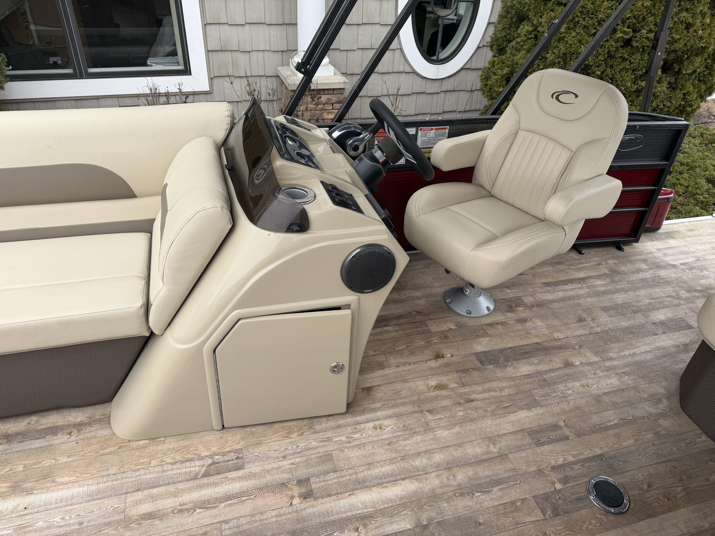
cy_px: 268
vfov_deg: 56.8
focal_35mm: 24
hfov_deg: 71.6
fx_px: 496
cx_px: 358
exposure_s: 1/1156
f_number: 1.78
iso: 80
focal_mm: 6.76
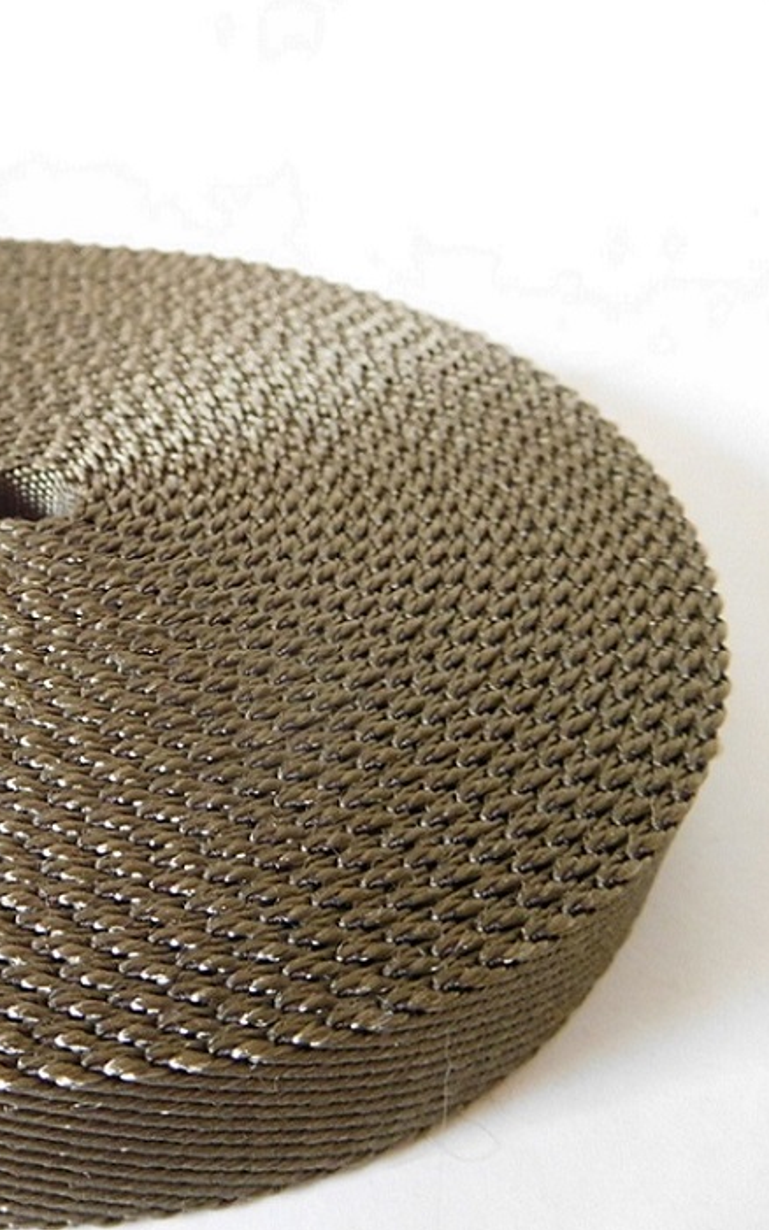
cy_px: 604
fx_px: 1207
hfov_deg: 33.1
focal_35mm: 36
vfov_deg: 54.0
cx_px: 49
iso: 400
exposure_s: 1/25
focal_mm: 4.5
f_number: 3.4
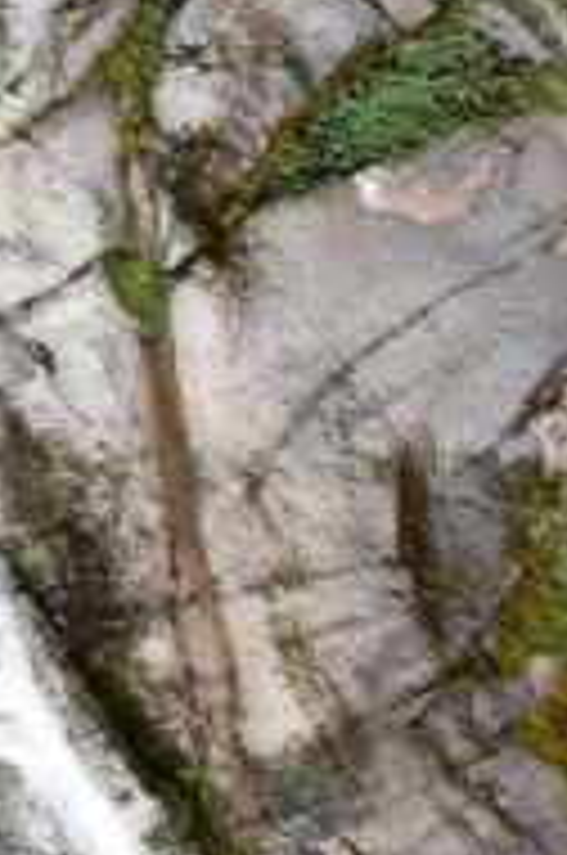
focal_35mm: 162
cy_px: -315
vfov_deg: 12.3
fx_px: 3841
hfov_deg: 8.1
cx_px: -484
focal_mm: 20
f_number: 5.6
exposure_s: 1/250
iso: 250
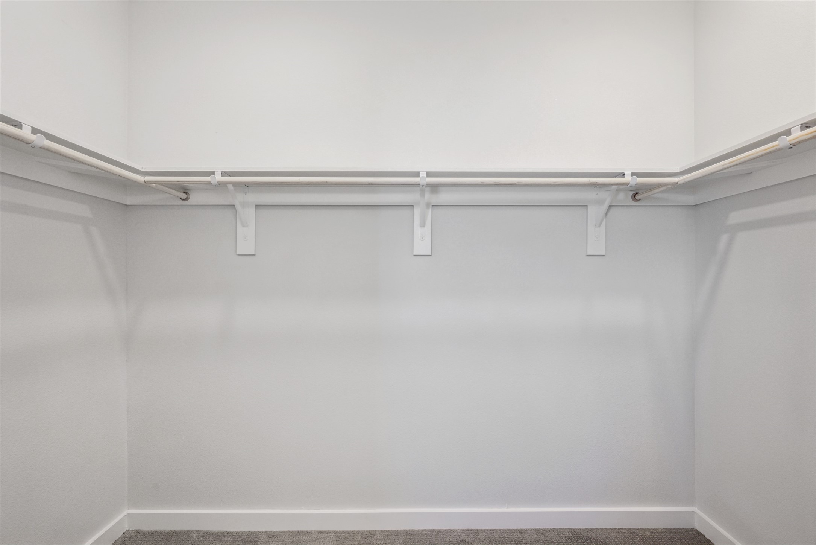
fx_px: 363
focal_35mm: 16
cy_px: 272
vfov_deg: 73.8
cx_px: 408
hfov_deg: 96.7
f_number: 8
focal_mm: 16
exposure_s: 1/15
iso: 400
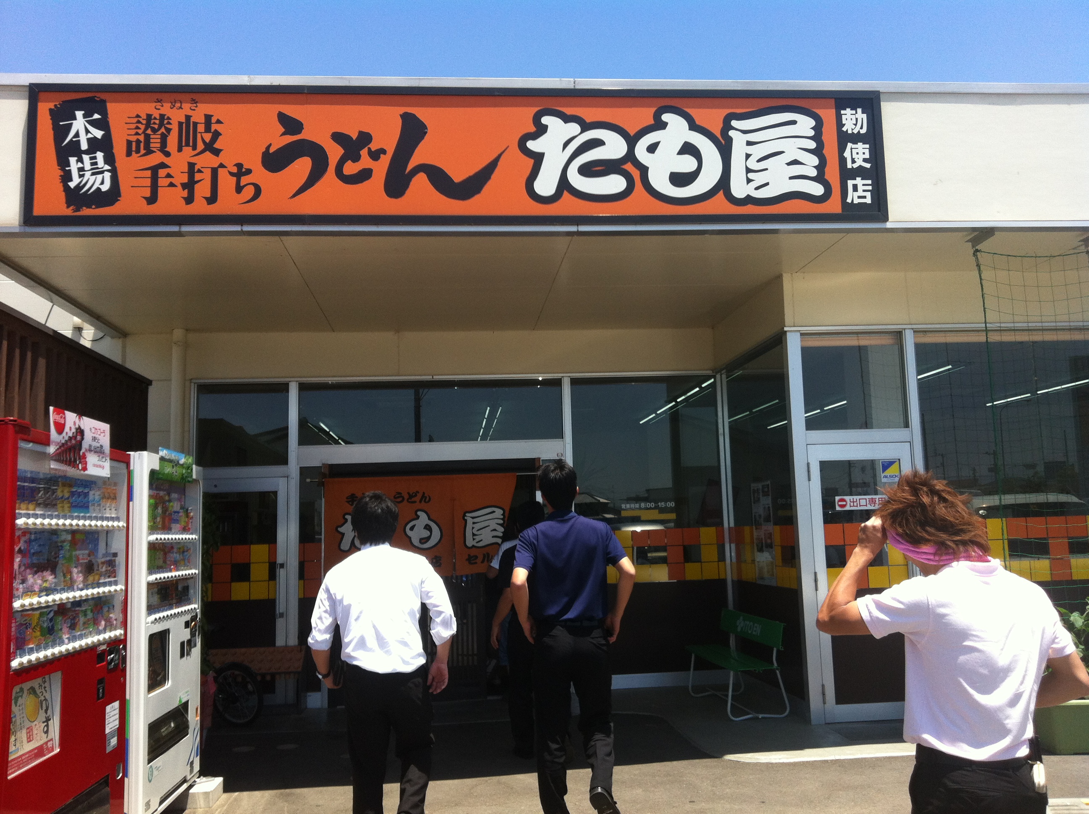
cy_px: 407
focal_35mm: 35
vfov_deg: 40.6
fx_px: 1099
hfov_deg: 52.7
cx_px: 544
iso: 80
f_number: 2.8
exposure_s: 1/794
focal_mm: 3.85
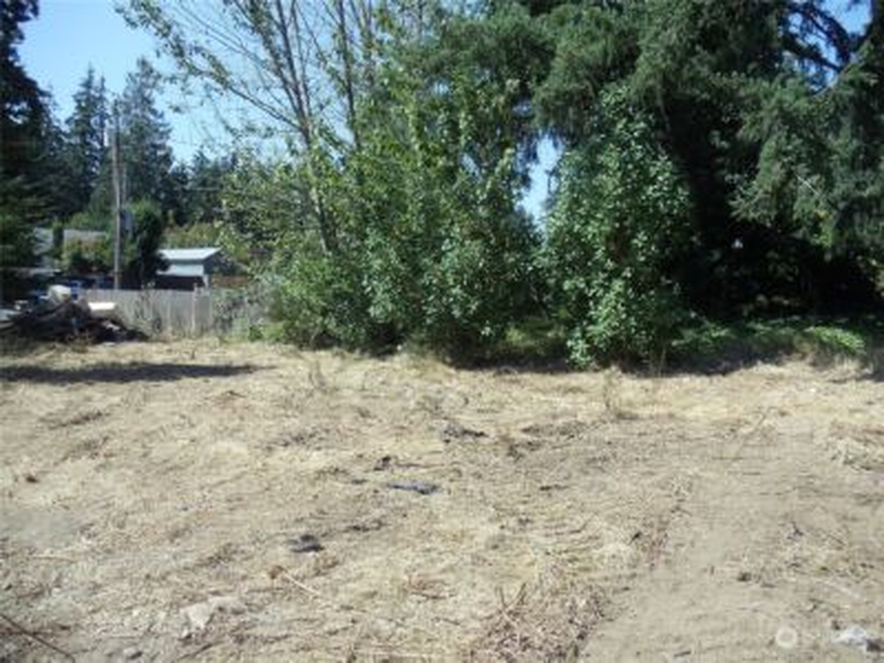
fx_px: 1124
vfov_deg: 32.9
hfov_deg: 42.9
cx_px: 442
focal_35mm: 44
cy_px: 332
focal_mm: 6
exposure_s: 1/640
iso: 100
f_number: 3.5
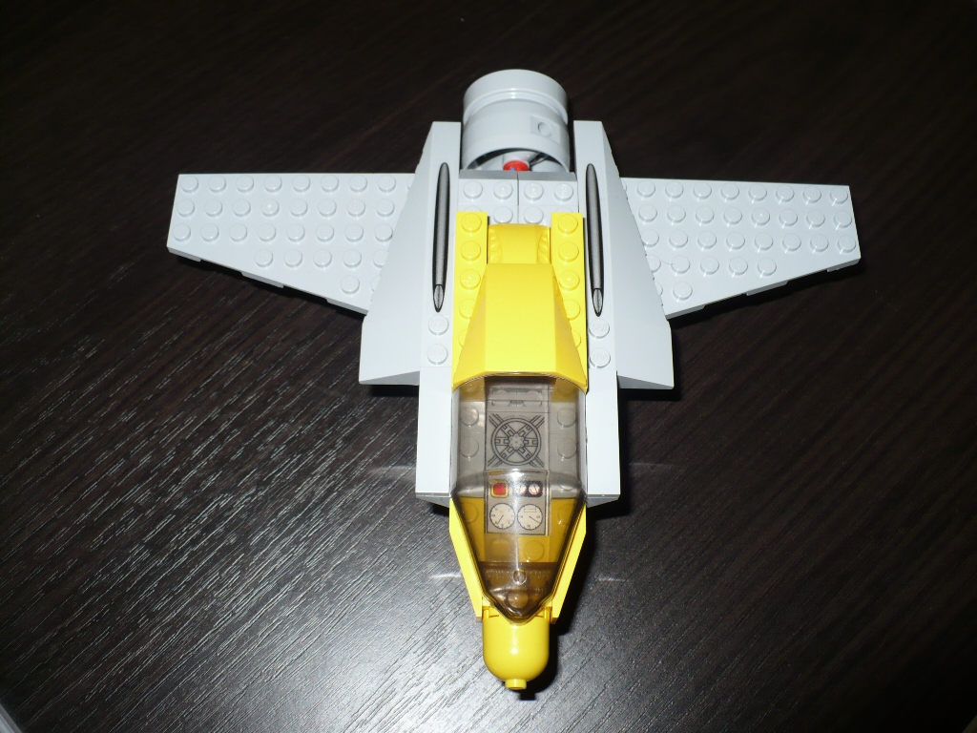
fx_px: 1044
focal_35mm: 37
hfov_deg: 50.1
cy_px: 366
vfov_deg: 38.7
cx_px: 488
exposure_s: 1/30
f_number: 2.8
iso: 100
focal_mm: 6.1
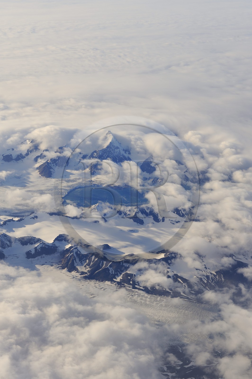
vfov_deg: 35.7
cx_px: 126
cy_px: 190
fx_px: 589
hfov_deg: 24.2
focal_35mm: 56
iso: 200
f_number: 11
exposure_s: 1/320
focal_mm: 56
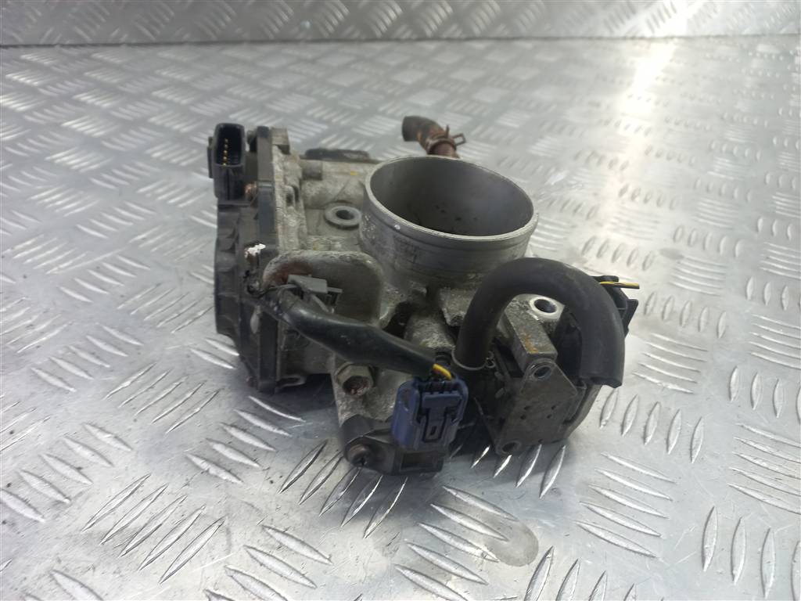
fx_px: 578
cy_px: 300
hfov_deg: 69.4
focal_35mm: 25
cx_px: 400
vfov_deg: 54.9
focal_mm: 4.6
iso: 80
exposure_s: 1/50
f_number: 1.8
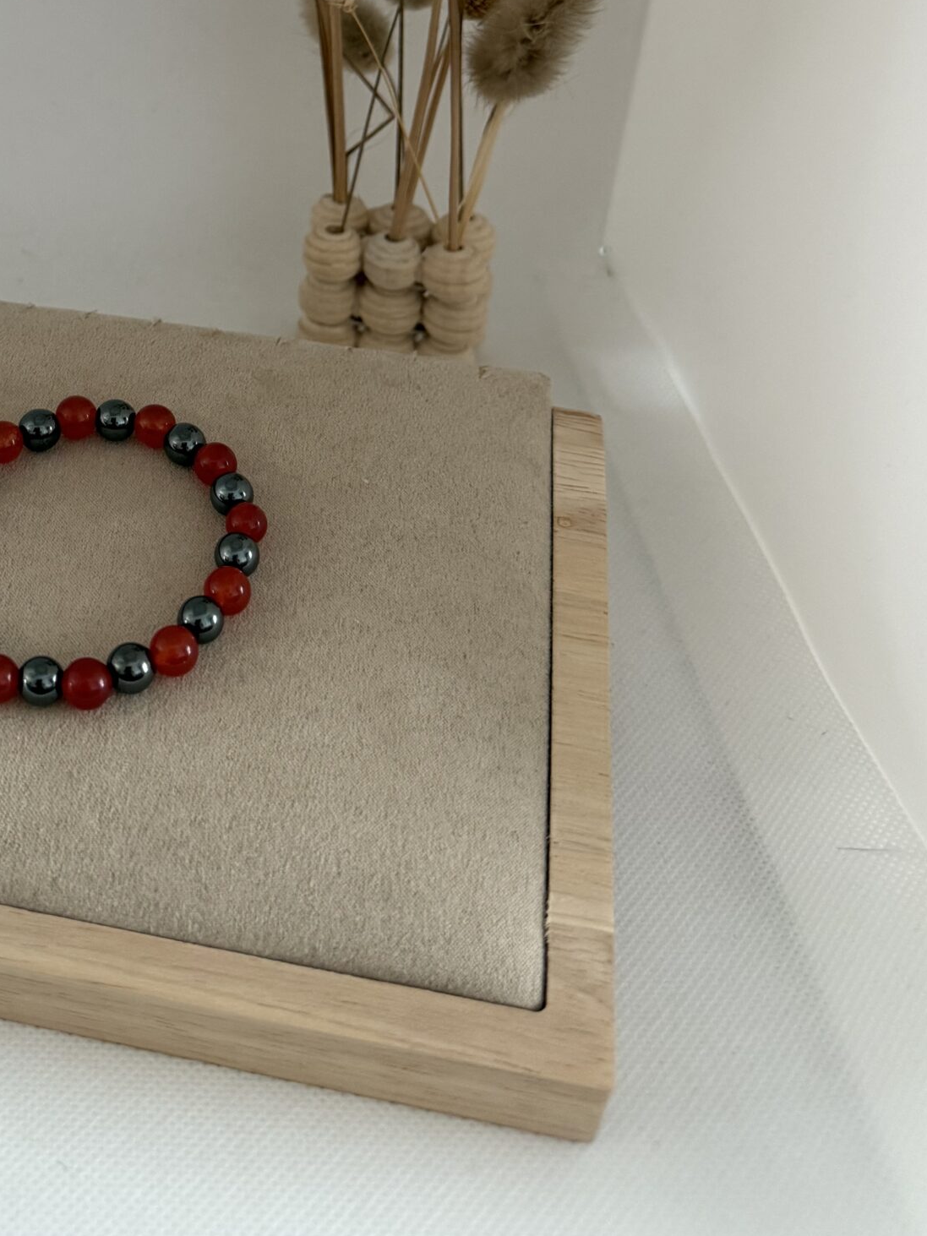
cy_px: 204
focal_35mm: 42
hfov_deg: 32.9
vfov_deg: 42.3
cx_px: 131
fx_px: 1500
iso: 250
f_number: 1.78
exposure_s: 1/60
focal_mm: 6.76
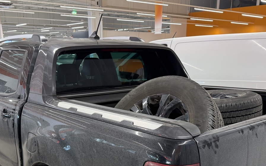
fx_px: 297
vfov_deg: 29.9
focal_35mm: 41
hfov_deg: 48.2
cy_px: 150
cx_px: 137
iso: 200
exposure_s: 1/100
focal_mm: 6.76
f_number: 1.78
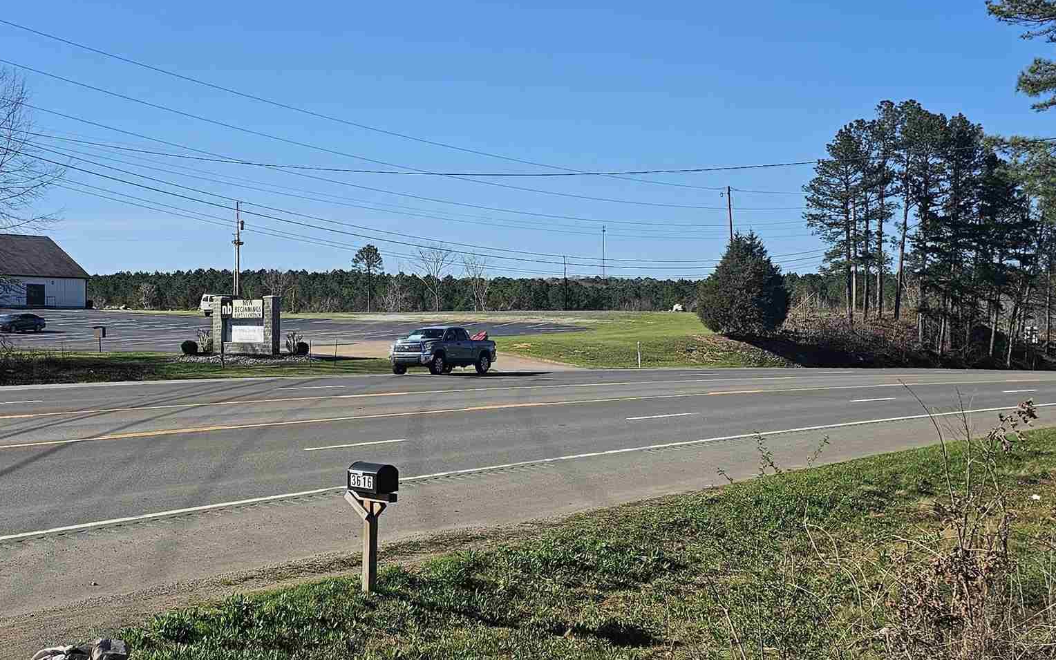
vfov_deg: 26.3
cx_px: 287
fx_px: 1410
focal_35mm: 49
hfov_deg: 40.1
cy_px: 374
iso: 10
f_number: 1.7
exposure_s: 1/887
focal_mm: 6.3
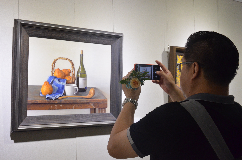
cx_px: 121
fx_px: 302
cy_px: 80
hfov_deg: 43.7
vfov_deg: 29.7
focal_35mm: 45
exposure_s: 1/200
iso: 2500
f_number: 7.1
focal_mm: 30
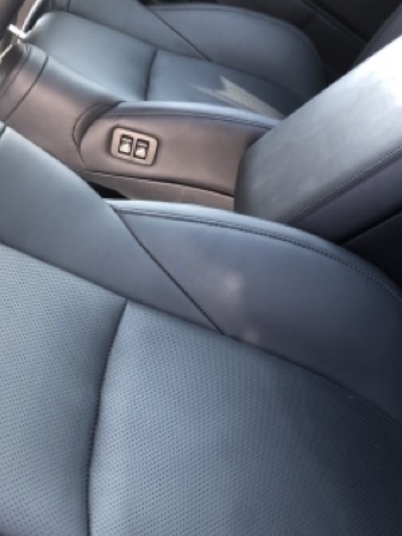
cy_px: 279
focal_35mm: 45
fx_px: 696
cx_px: 106
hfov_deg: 31.7
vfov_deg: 42.0
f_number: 1.8
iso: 32
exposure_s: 1/30
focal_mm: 3.99
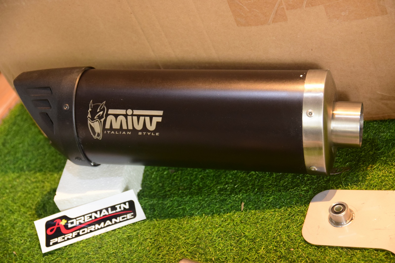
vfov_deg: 20.2
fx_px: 741
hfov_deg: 29.9
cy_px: 132
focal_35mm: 68
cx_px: 198
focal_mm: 45
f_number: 4
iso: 2000
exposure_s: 1/40
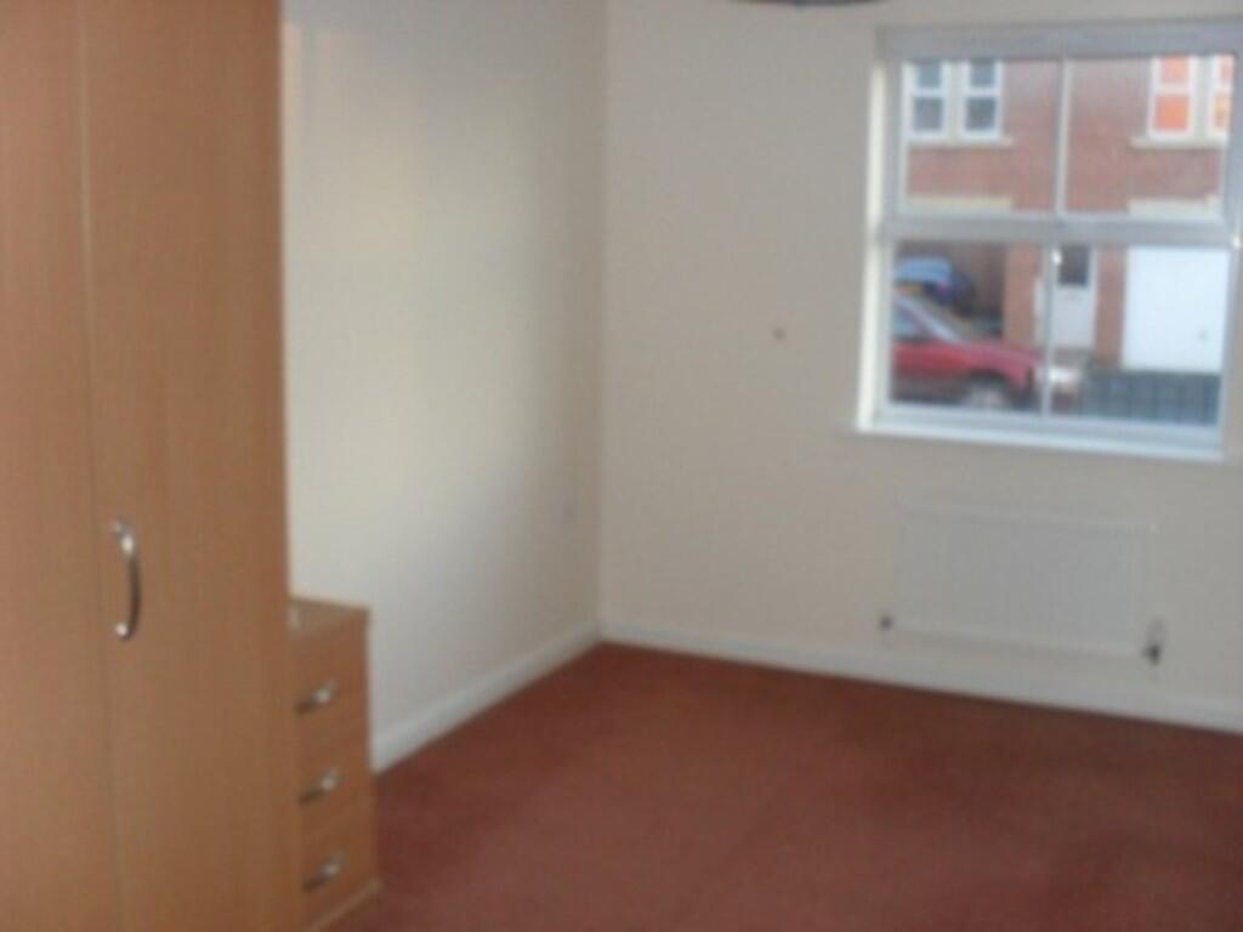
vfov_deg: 40.7
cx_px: 622
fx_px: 1257
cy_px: 466
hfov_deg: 52.6
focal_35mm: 35
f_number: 3.2
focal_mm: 6.3
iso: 200
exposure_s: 1/45
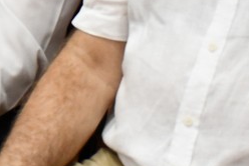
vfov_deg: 6.8
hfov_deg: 10.2
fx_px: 1371
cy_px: -104
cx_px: -33
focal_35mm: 198
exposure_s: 1/125
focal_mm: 32
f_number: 4
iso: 3200
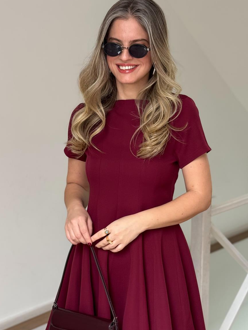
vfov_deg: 28.9
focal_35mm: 67
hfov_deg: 21.9
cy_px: 181
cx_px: 126
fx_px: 640
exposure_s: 1/50
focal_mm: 6.76
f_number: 1.78
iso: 125
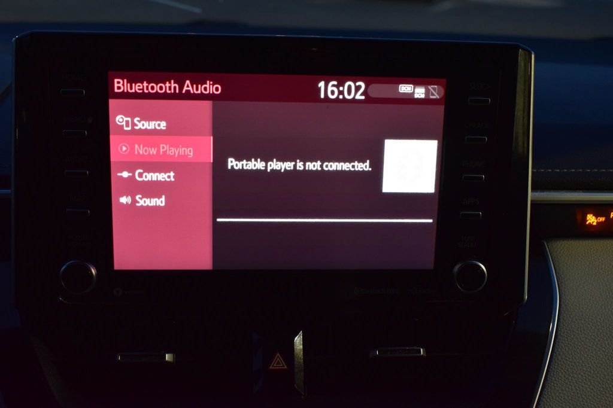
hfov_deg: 45.0
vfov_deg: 30.8
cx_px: 306
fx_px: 740
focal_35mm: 44
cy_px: 204
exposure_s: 1/15
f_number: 6.3
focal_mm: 29
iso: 1100
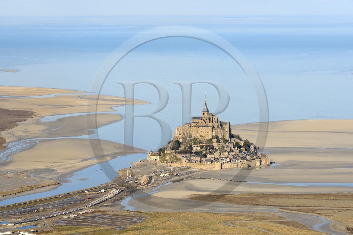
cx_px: 176
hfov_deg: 15.2
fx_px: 1323
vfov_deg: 10.2
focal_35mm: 135
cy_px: 118
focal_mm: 135
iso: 400
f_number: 13
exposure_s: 1/1000
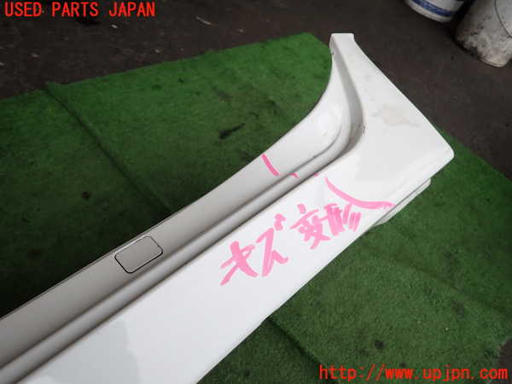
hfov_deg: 69.4
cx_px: 256
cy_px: 192
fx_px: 370
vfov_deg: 54.9
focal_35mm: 25
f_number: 2
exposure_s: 1/125
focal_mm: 4.5
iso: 125
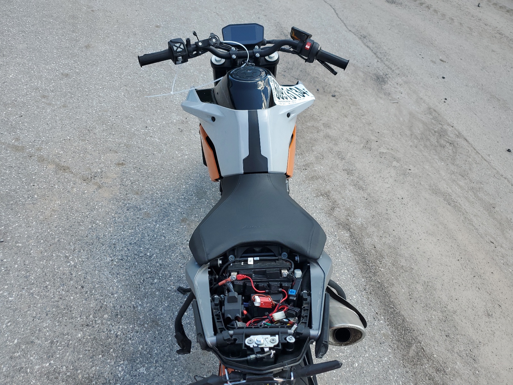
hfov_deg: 67.3
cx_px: 256
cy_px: 192
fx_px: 385
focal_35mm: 26
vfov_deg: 53.1
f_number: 1.5
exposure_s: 1/1250
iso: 50
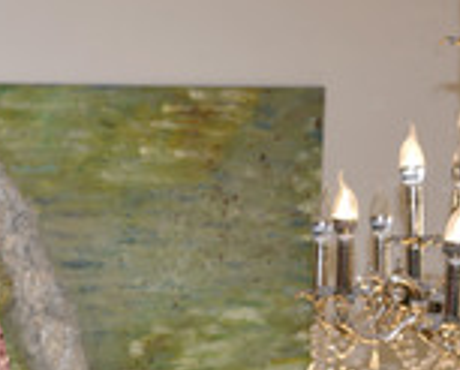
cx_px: -110
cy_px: 328
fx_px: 1882
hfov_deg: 13.5
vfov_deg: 11.2
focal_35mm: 138
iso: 640
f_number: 6.3
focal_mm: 50
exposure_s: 1/125
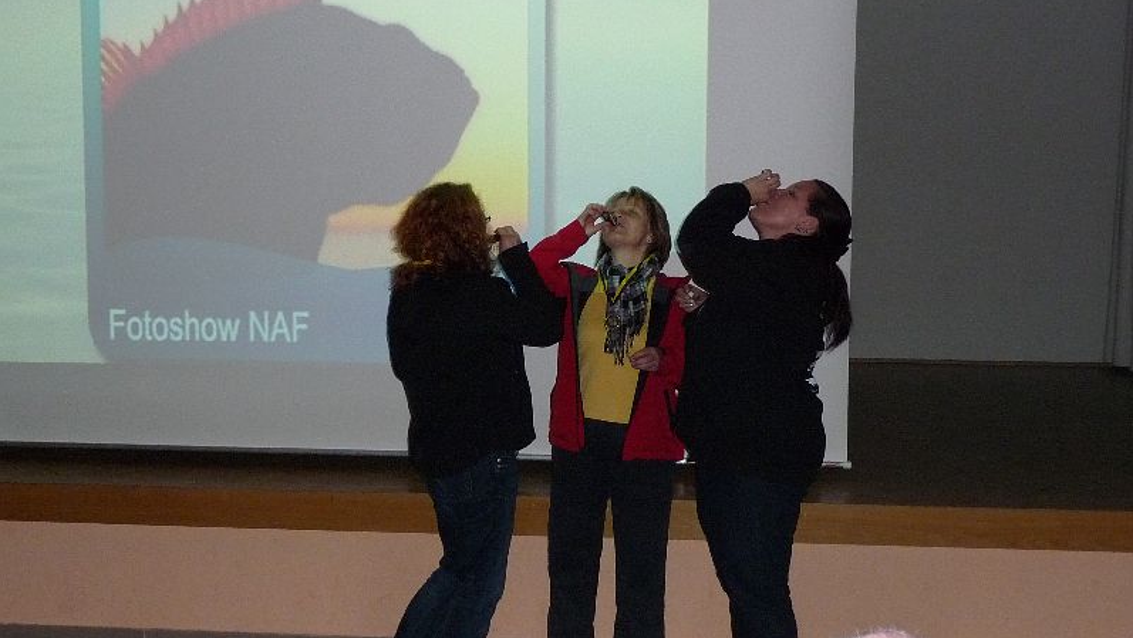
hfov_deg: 43.7
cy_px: 341
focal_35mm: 47
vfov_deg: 25.5
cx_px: 567
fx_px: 1413
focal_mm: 7.1
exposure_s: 1/30
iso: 500
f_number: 4
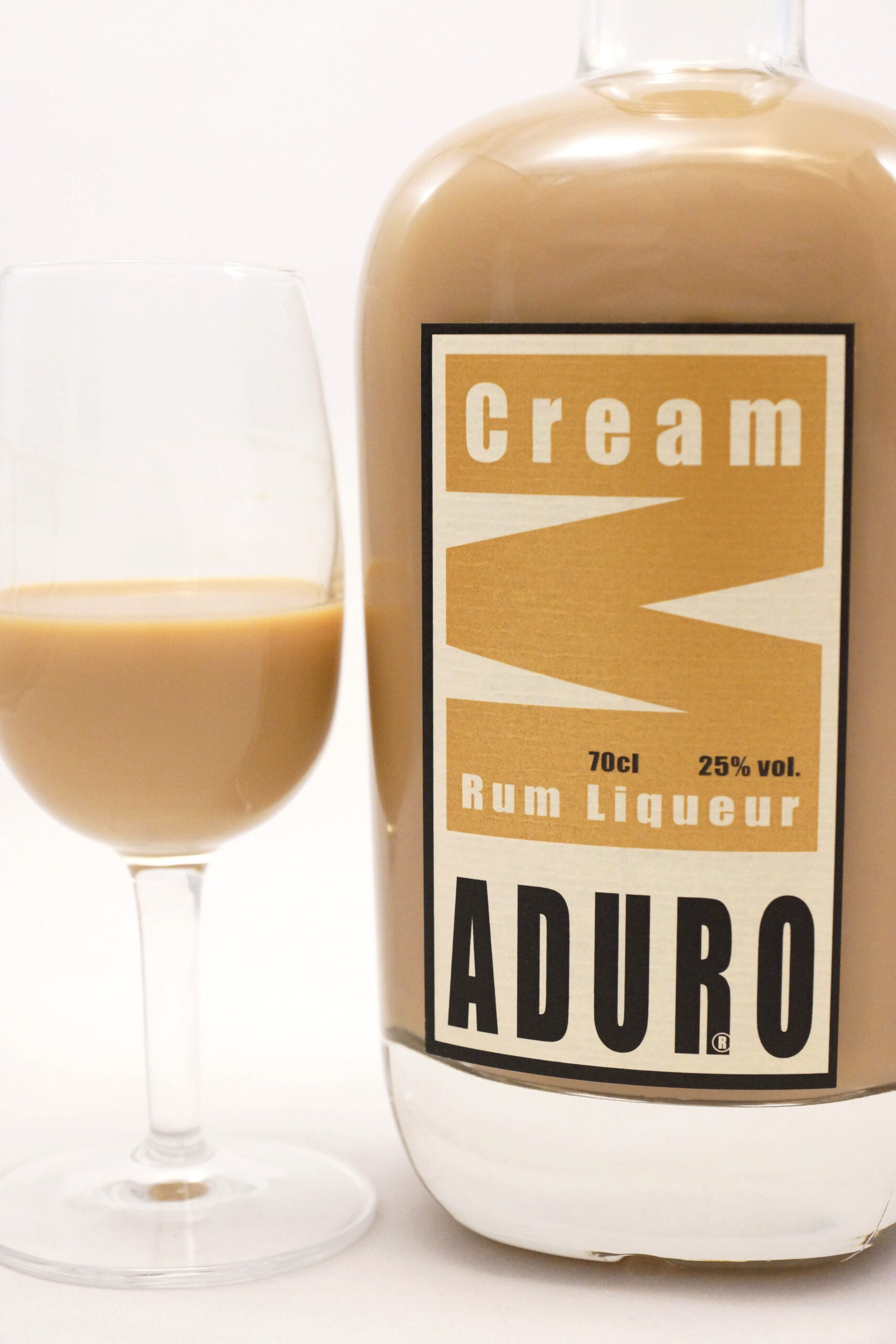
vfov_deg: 29.9
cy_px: 672
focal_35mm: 68
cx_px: 448
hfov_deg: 20.2
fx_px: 2519
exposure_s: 1/200
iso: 2000
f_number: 5.6
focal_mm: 45
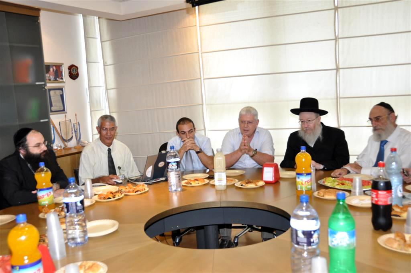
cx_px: 206
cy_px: 136
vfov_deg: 36.8
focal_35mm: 36
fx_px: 410
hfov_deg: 53.2
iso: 640
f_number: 4
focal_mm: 24
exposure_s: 1/60
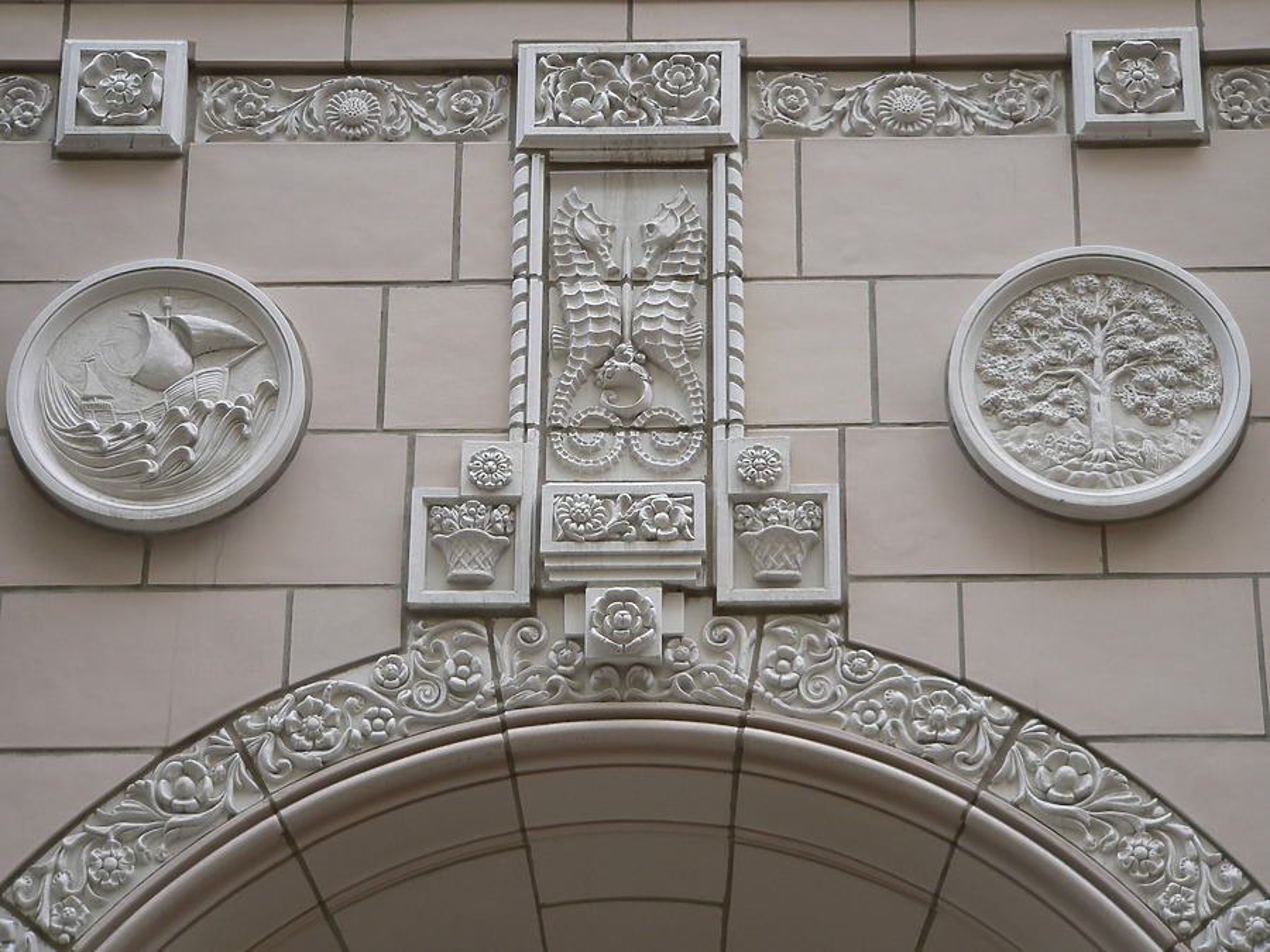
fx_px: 3742
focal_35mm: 102
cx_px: 635
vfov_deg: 14.5
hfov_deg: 19.3
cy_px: 476
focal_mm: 17
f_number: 2.8
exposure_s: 1/100
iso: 80
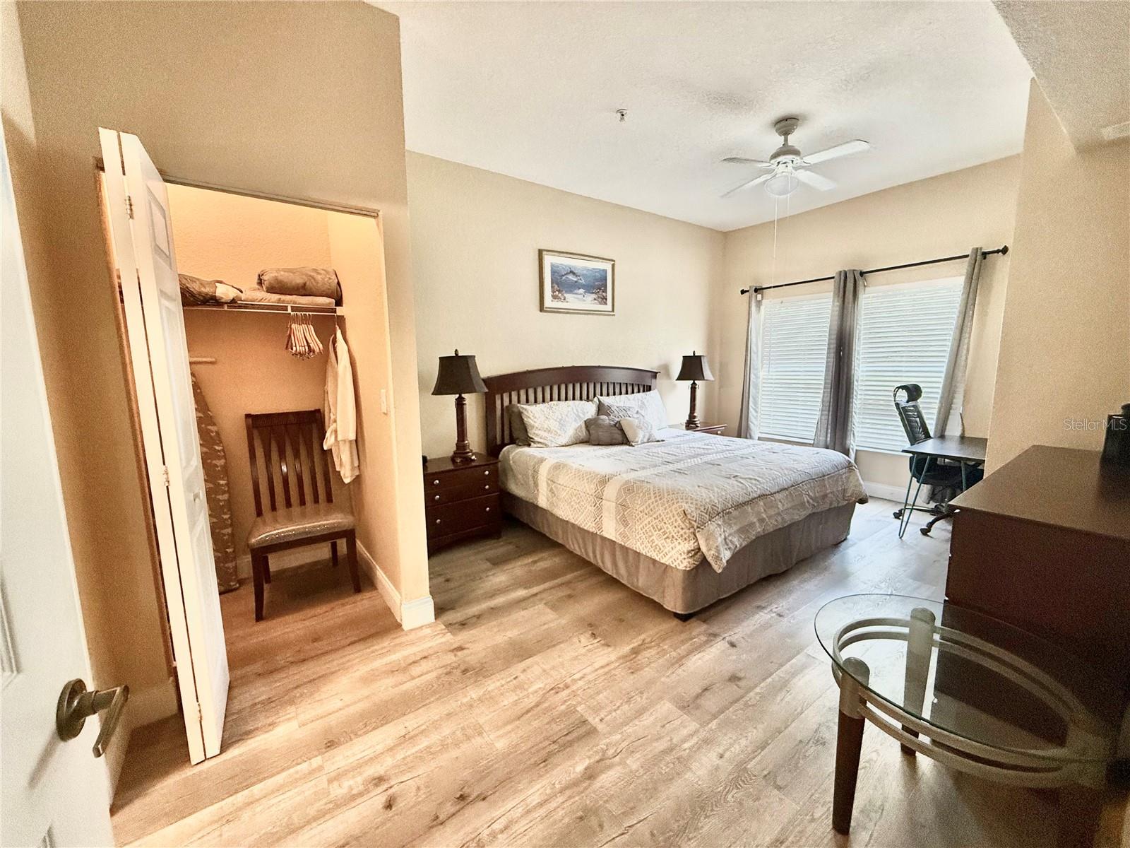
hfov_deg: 102.1
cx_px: 565
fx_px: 457
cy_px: 424
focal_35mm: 14
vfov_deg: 85.7
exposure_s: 1/120
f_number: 2.2
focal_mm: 2.22
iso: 200
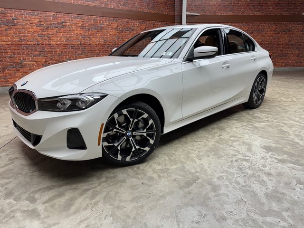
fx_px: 211
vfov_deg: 56.8
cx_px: 152
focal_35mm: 24
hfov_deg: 71.6
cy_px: 114
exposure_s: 1/200
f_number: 1.78
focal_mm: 6.76
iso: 64
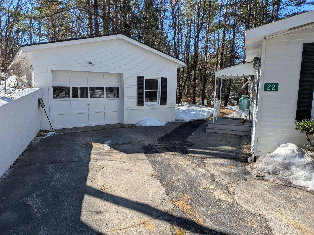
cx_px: 157
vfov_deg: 56.8
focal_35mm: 24
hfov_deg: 71.6
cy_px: 118
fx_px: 218
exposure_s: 1/831
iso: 26
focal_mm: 4.53
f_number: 1.7
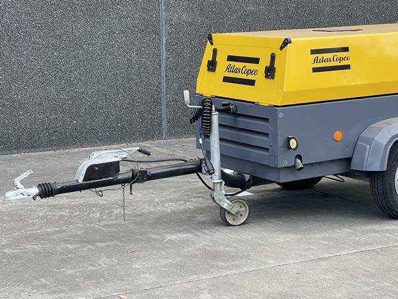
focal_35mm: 86
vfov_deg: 17.2
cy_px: 117
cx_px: 251
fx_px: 989
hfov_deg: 22.7
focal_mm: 7.5
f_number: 2.2
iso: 20
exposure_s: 1/129
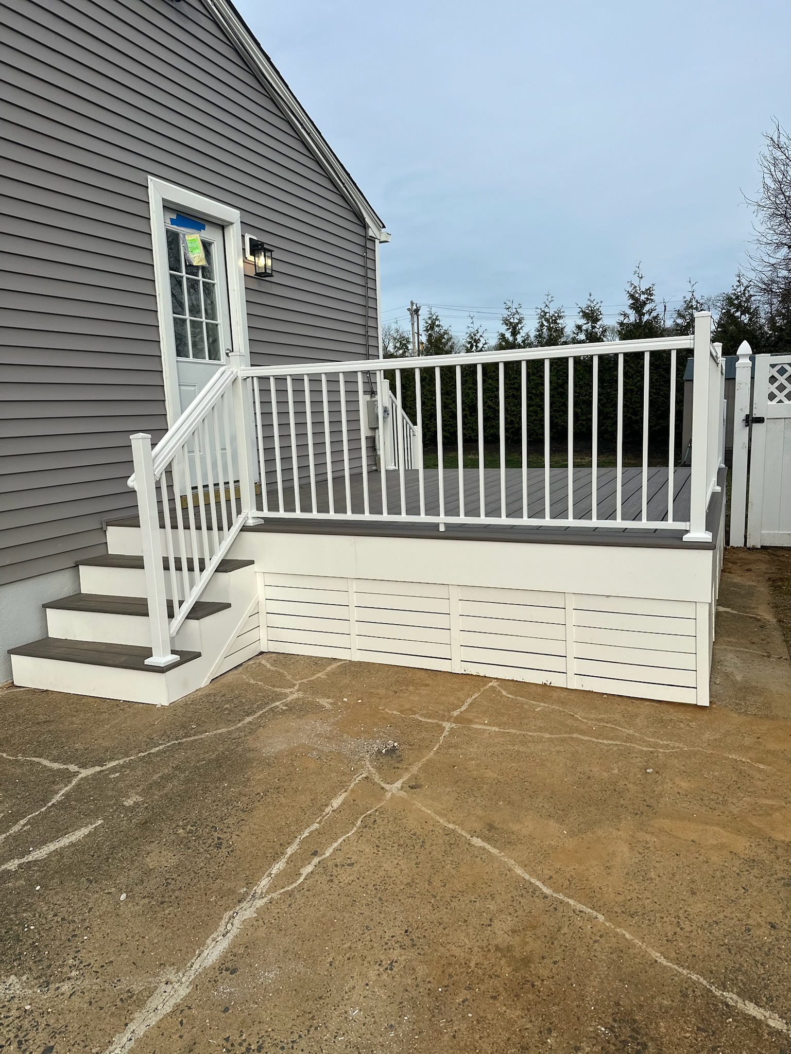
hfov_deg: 56.8
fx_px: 731
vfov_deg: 71.6
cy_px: 527
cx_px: 396
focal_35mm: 24
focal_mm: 6.86
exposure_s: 1/2591
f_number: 1.78
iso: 80
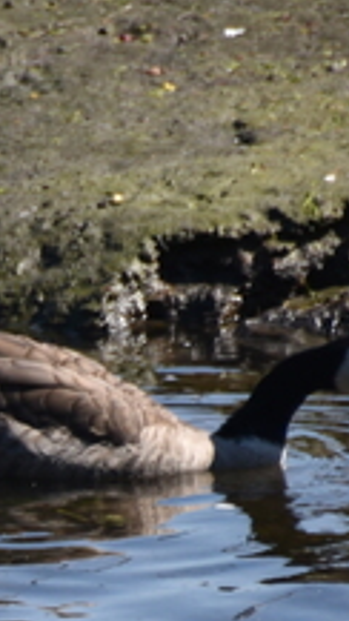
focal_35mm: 1854
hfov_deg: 0.7
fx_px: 30513
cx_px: -546
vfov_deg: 1.2
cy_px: 650
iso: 180
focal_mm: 300
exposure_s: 1/640
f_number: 5.6
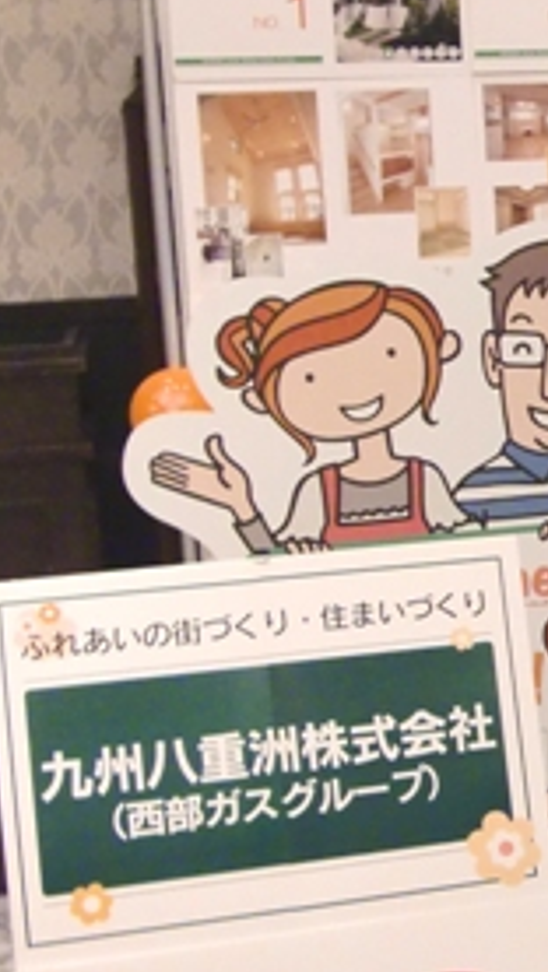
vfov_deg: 23.9
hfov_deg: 12.5
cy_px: 532
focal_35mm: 89
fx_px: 2297
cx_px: 963
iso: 320
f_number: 3
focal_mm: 6.9
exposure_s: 1/60
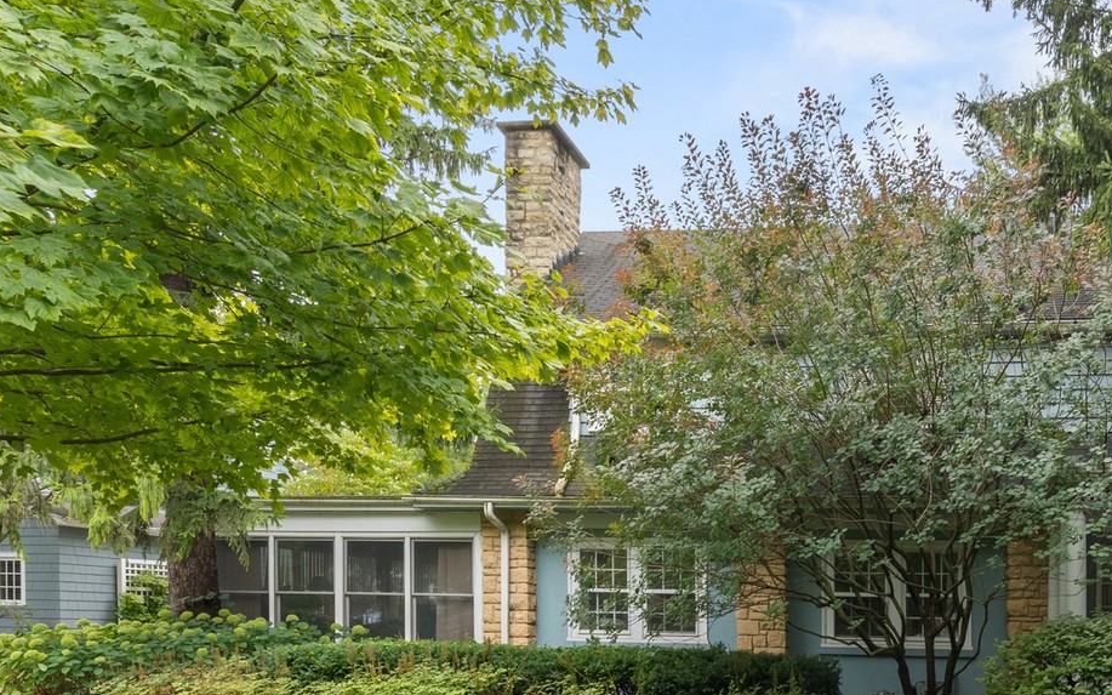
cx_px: 850
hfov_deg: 63.8
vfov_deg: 45.4
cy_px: 455
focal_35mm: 27
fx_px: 818
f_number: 8
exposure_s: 1/8
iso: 200
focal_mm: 10
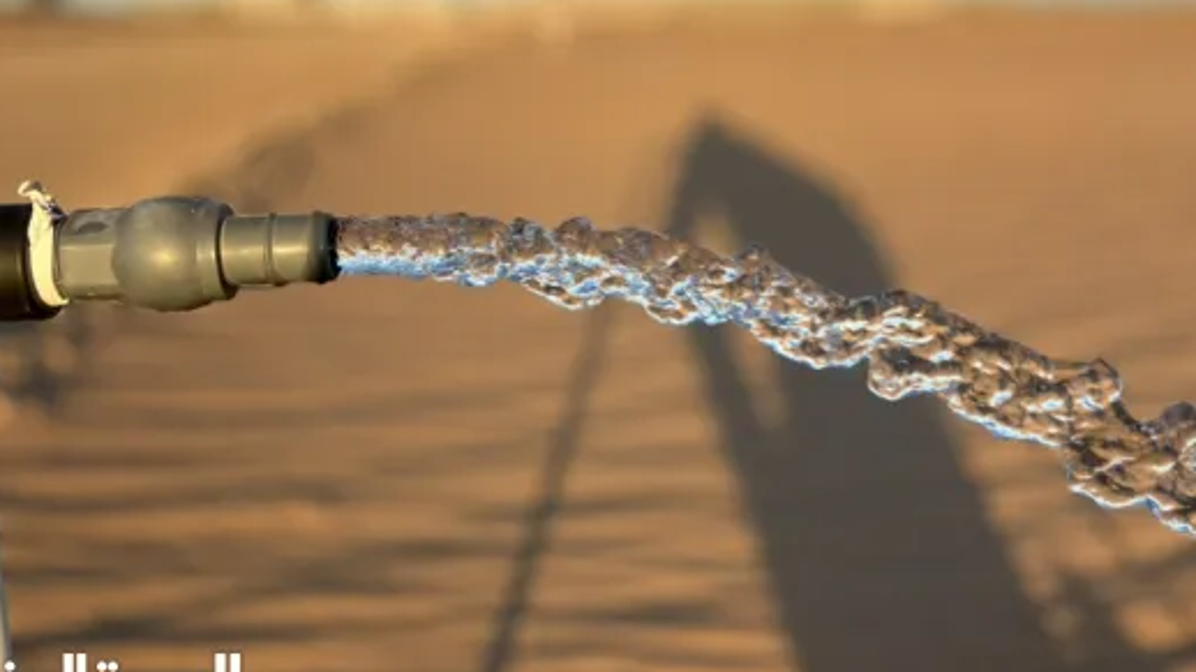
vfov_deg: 33.6
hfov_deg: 56.6
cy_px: 268
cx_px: 586
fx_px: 1110
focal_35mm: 35
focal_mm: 5.7
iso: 50
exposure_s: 1/2123
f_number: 1.5
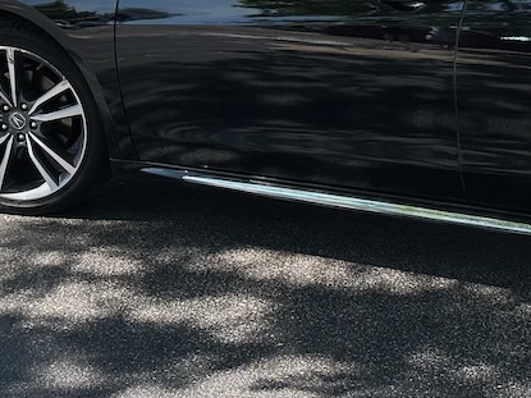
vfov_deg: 18.8
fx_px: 1135
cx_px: 550
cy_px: -82
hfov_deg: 24.9
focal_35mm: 74
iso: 80
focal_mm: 6.86
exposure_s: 1/2967
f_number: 1.78
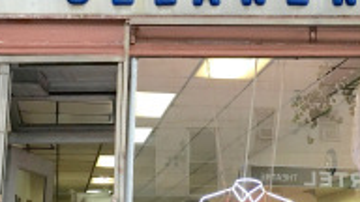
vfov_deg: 16.3
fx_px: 706
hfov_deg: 28.5
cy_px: 92
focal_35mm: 74
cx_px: 216
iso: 40
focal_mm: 4.15
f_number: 2.2
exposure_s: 1/30
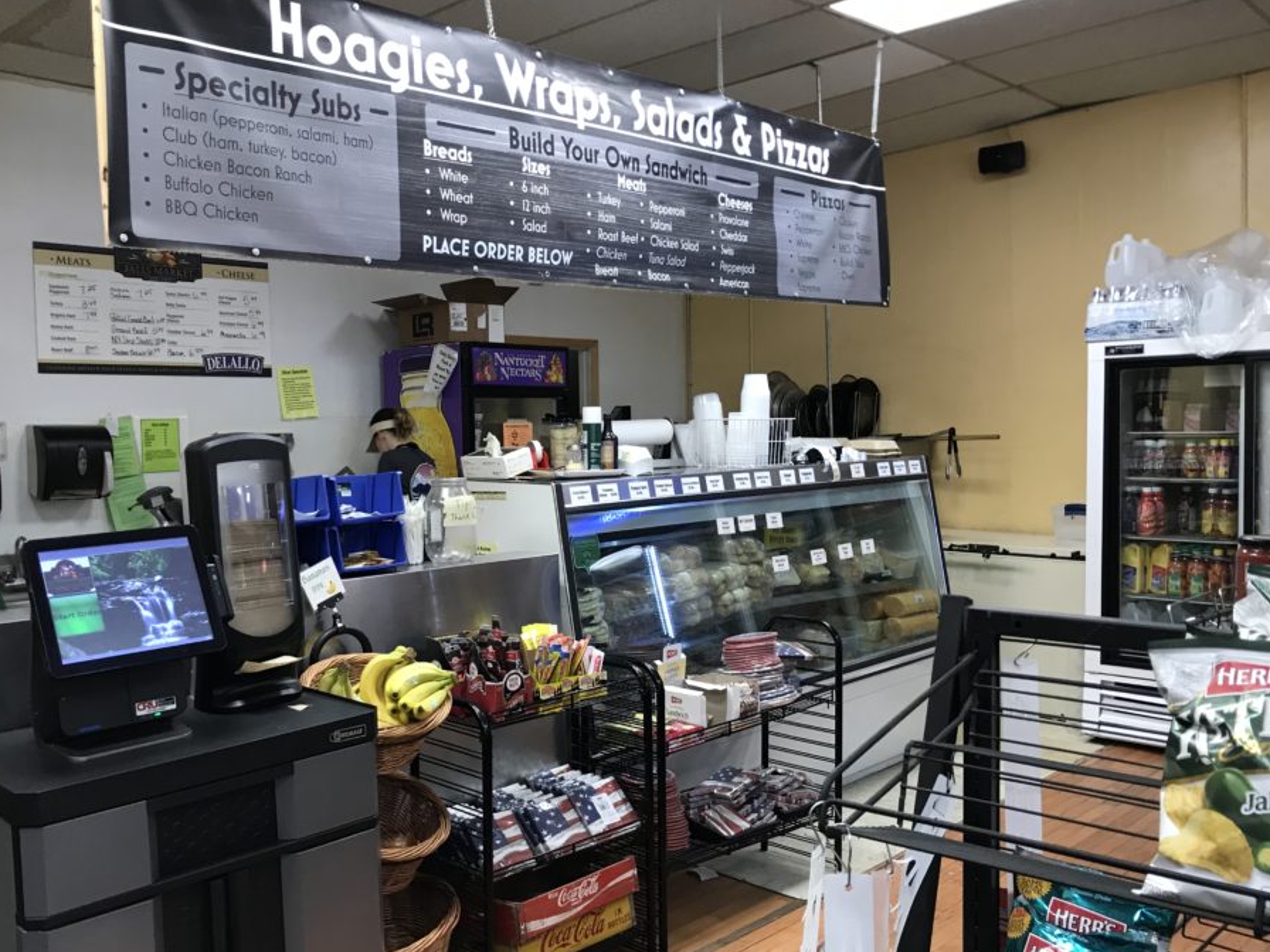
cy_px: 486
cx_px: 571
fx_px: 1174
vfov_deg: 44.2
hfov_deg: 56.7
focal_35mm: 32
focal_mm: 3.99
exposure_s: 1/24
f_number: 1.8
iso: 40
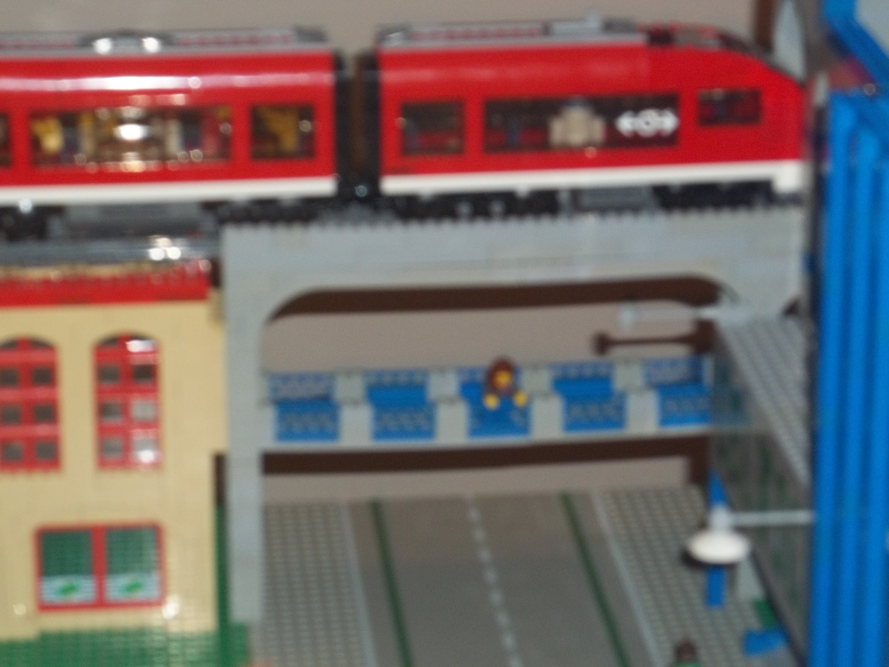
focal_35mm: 117
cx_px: 444
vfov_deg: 12.7
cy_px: 334
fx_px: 3005
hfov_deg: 16.8
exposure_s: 1/60
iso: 160
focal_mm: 21
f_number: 5.1
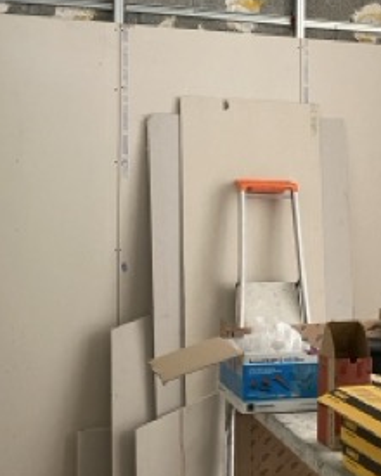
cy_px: 209
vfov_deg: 31.9
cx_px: 275
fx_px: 832
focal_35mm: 59
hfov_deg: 25.6
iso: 320
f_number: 1.8
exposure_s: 1/60
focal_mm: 4.25
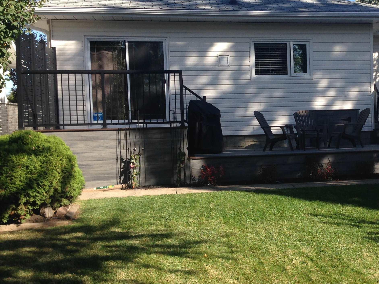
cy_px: 142
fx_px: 591
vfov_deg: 27.0
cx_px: 306
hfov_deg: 34.4
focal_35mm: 54
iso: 50
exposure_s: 1/763
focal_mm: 4.12
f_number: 2.4
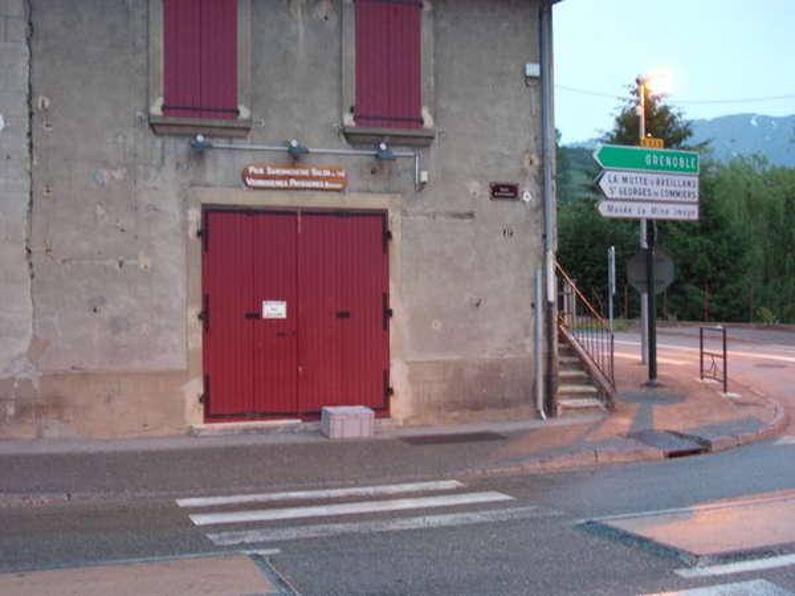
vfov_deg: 33.6
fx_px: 988
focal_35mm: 43
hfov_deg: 43.9
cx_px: 398
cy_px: 298
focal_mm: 6.1
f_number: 3.3
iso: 220
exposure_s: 1/2
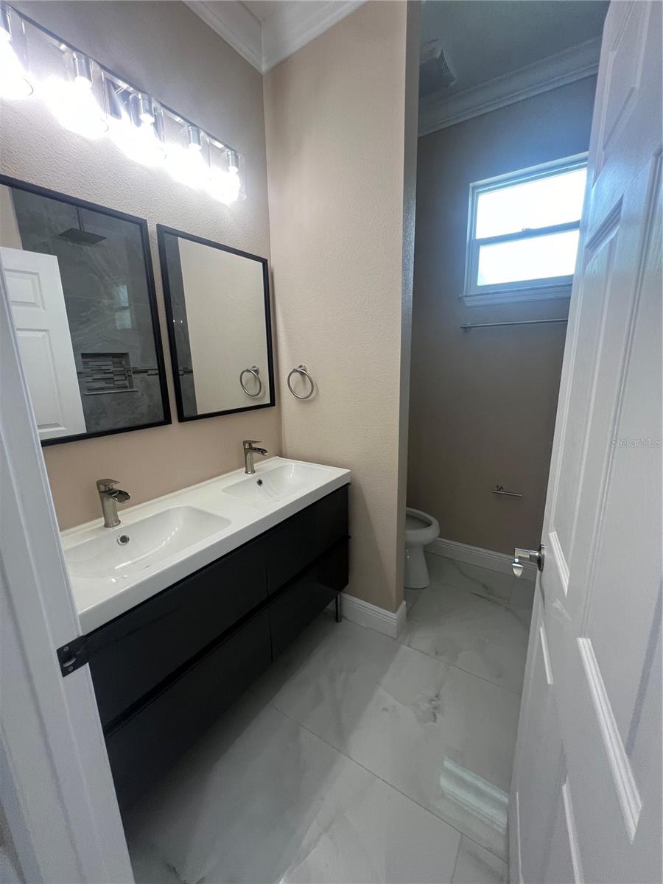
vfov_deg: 106.2
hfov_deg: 89.9
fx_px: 332
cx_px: 332
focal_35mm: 13
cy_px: 442
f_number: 1.8
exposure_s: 1/120
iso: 100
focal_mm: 1.57
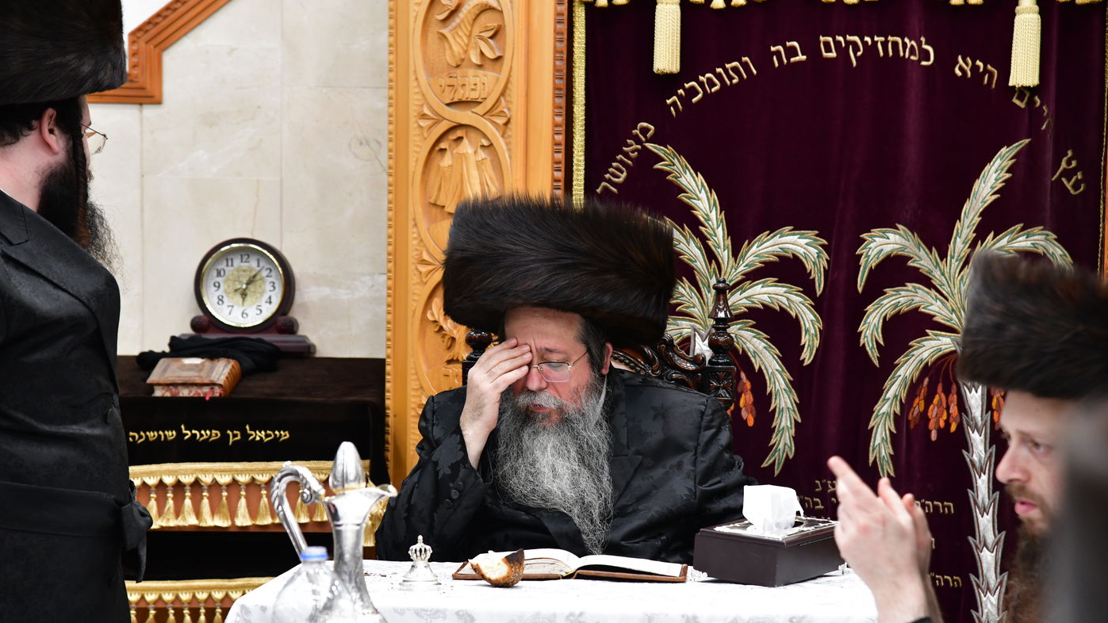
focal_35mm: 126
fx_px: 3702
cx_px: 554
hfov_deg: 17.0
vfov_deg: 9.6
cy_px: 362
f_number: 5.6
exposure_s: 1/100
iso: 2000
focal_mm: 120
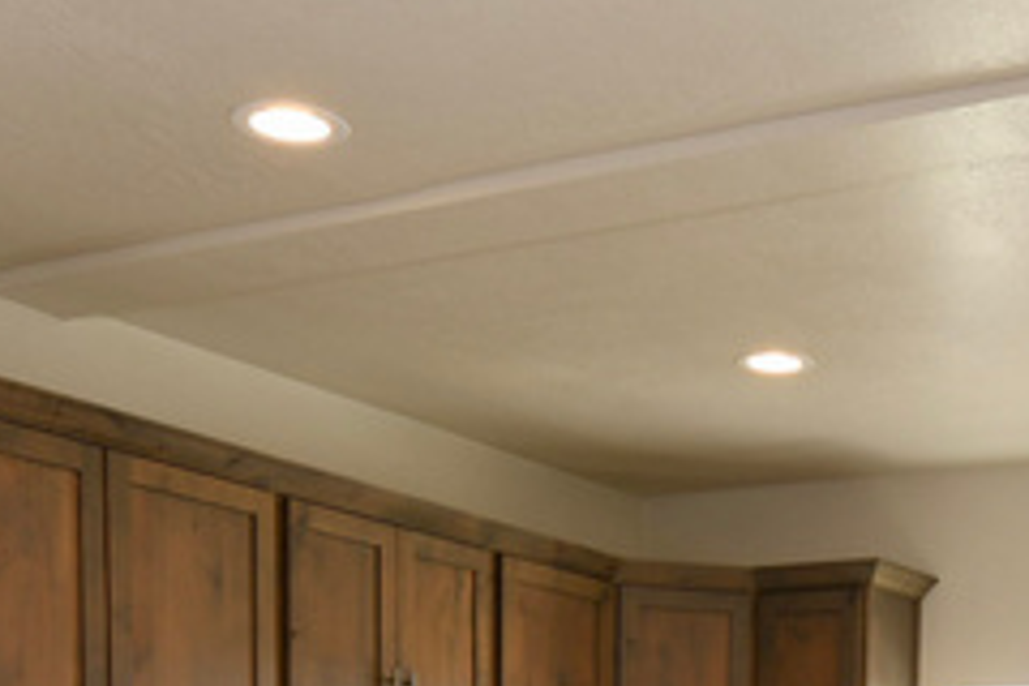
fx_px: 1829
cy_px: 1108
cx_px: 866
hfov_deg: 30.4
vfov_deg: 18.2
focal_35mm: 64
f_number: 9
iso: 200
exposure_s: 1/10
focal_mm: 15
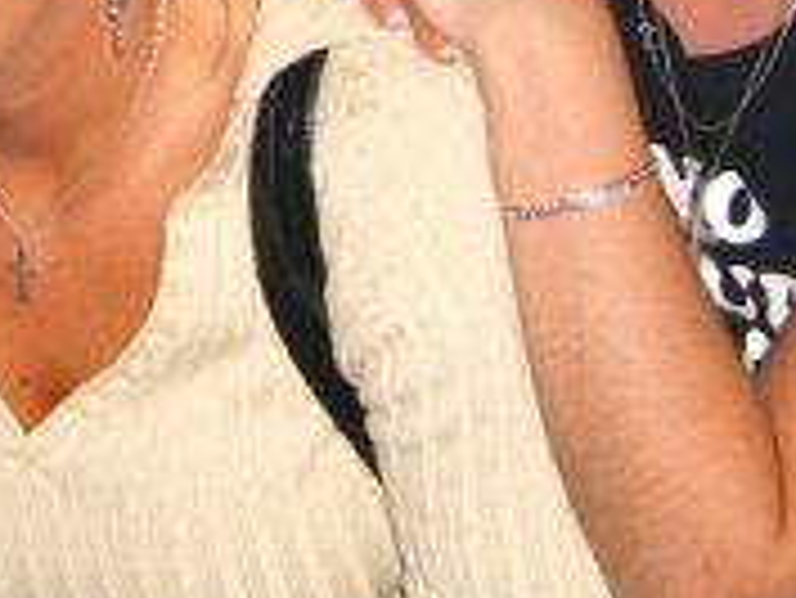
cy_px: -207
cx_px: 139
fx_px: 2968
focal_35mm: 129
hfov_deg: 15.2
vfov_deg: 11.2
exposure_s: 1/60
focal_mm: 7.9
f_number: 2.8
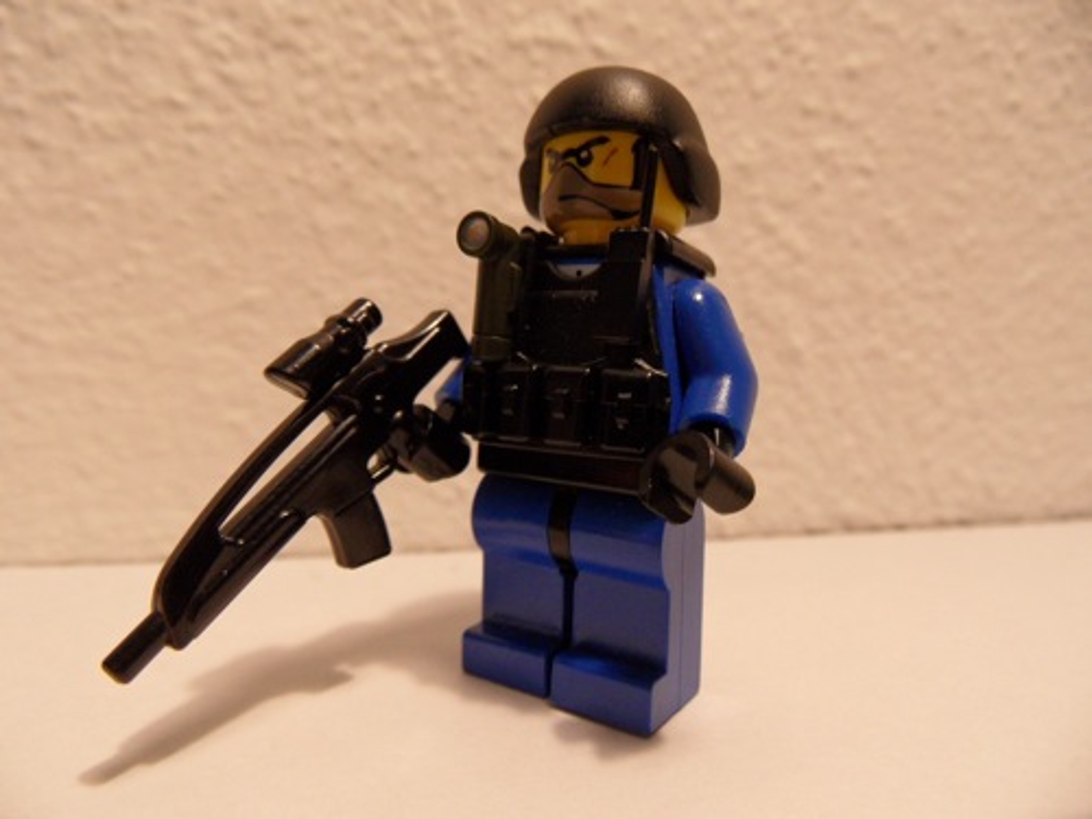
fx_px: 757
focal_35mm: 24
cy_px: 410
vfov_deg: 56.8
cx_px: 546
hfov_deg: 71.6
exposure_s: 1/15
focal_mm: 3.9
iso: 200
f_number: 3.2
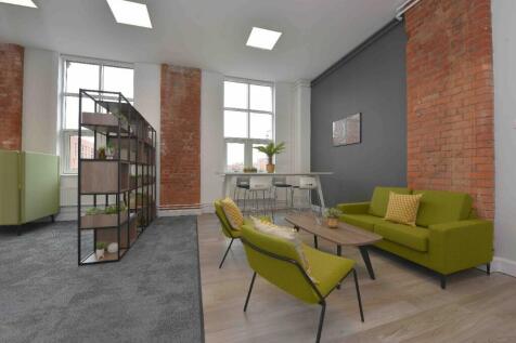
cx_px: 258
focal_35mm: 14
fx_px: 201
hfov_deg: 104.3
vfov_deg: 81.2
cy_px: 172
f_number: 8
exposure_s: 1/20
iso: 200
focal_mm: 14
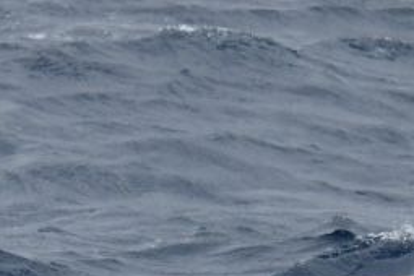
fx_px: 15167
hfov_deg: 1.6
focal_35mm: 1319
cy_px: 301
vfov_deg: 1.0
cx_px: 76
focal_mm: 420
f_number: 6
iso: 1250
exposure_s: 1/8000
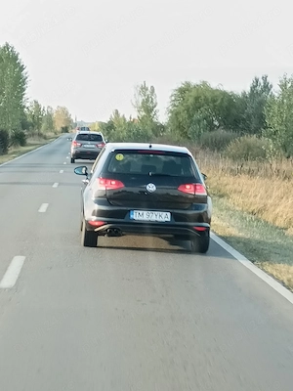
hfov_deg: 13.5
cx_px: 146
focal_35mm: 110
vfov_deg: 17.9
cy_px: 196
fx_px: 1241
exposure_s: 1/100
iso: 135
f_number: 1.9
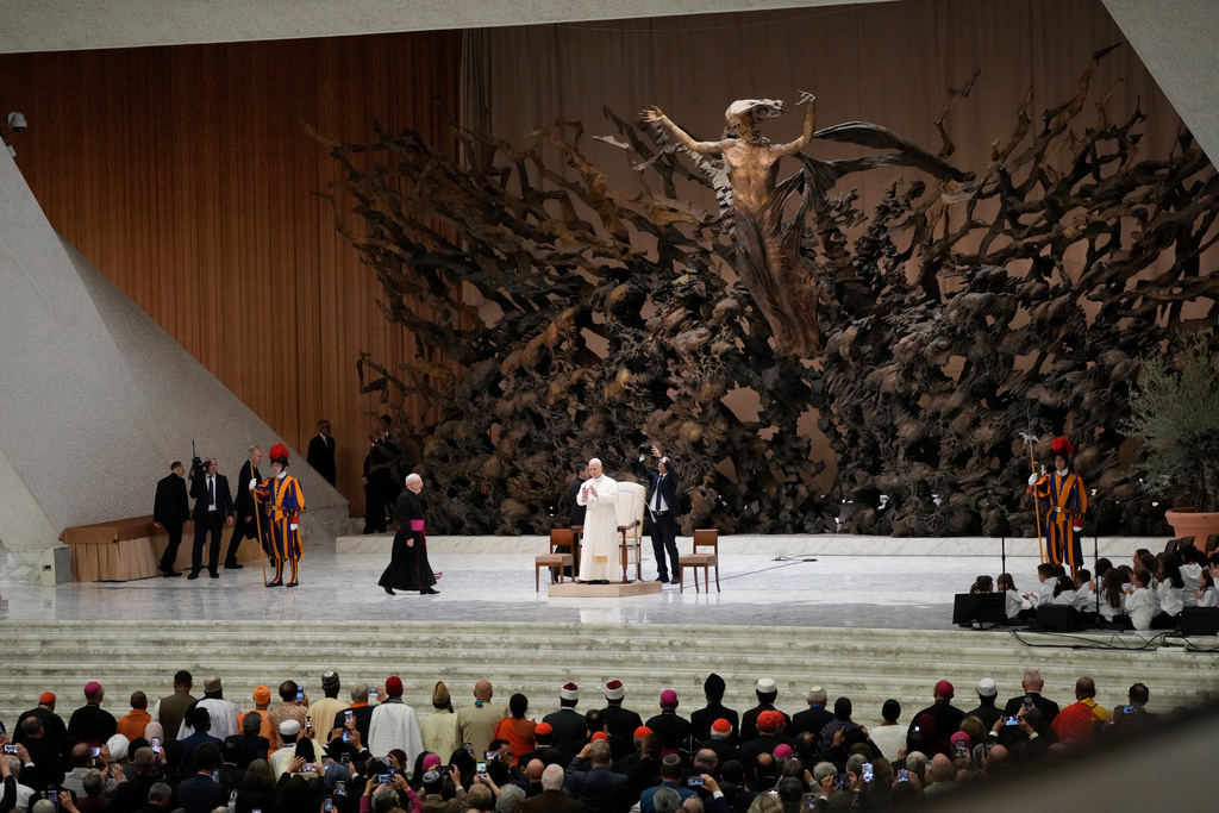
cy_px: 406
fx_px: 4572
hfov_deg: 15.2
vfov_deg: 10.2
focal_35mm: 135
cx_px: 610
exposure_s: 1/640
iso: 6400
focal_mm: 135
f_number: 5
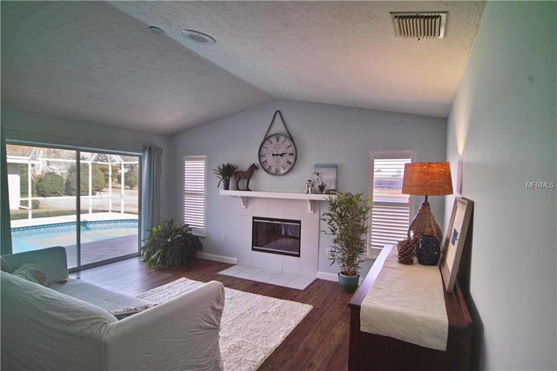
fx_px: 278
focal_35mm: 18
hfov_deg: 90.0
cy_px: 186
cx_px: 278
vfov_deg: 67.3
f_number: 4.5
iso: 200
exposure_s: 1/50
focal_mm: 12
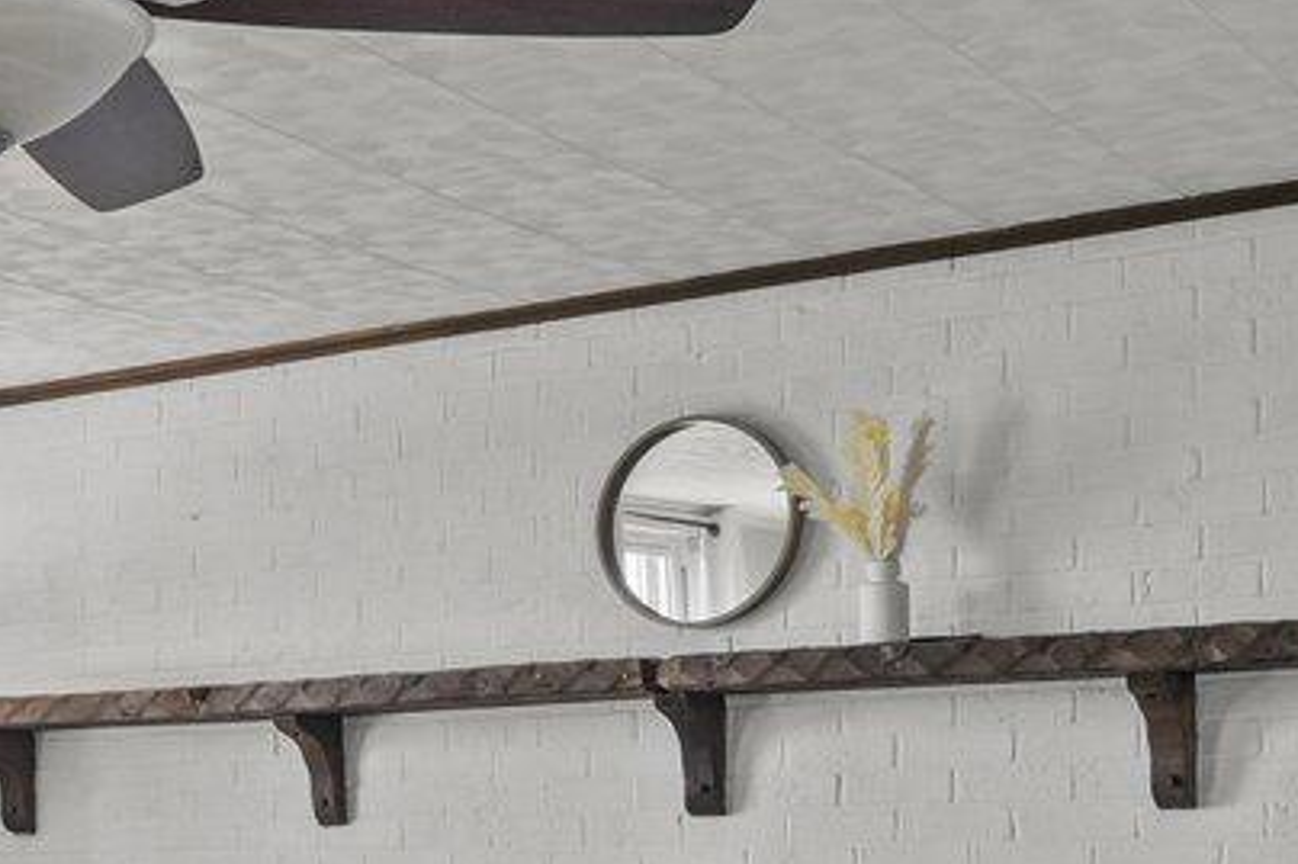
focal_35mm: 71
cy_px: 965
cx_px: -3
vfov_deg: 18.4
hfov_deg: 26.9
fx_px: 2559
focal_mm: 14
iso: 400
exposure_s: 1/8
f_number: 9
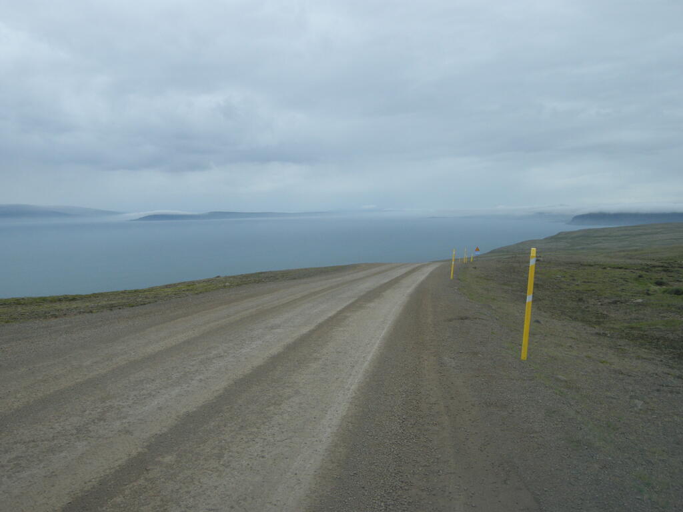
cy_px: 256
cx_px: 342
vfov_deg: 40.7
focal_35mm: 35
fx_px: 691
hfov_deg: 52.6
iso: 100
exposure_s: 1/253
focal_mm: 7.5
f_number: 4.8
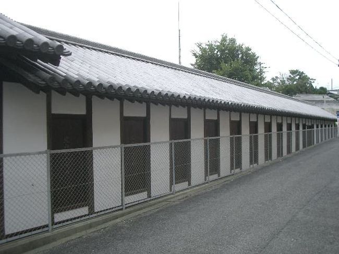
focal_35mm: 35
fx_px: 343
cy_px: 127
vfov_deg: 40.7
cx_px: 170
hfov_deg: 52.6
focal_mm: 5.8
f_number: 2.6
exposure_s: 1/320
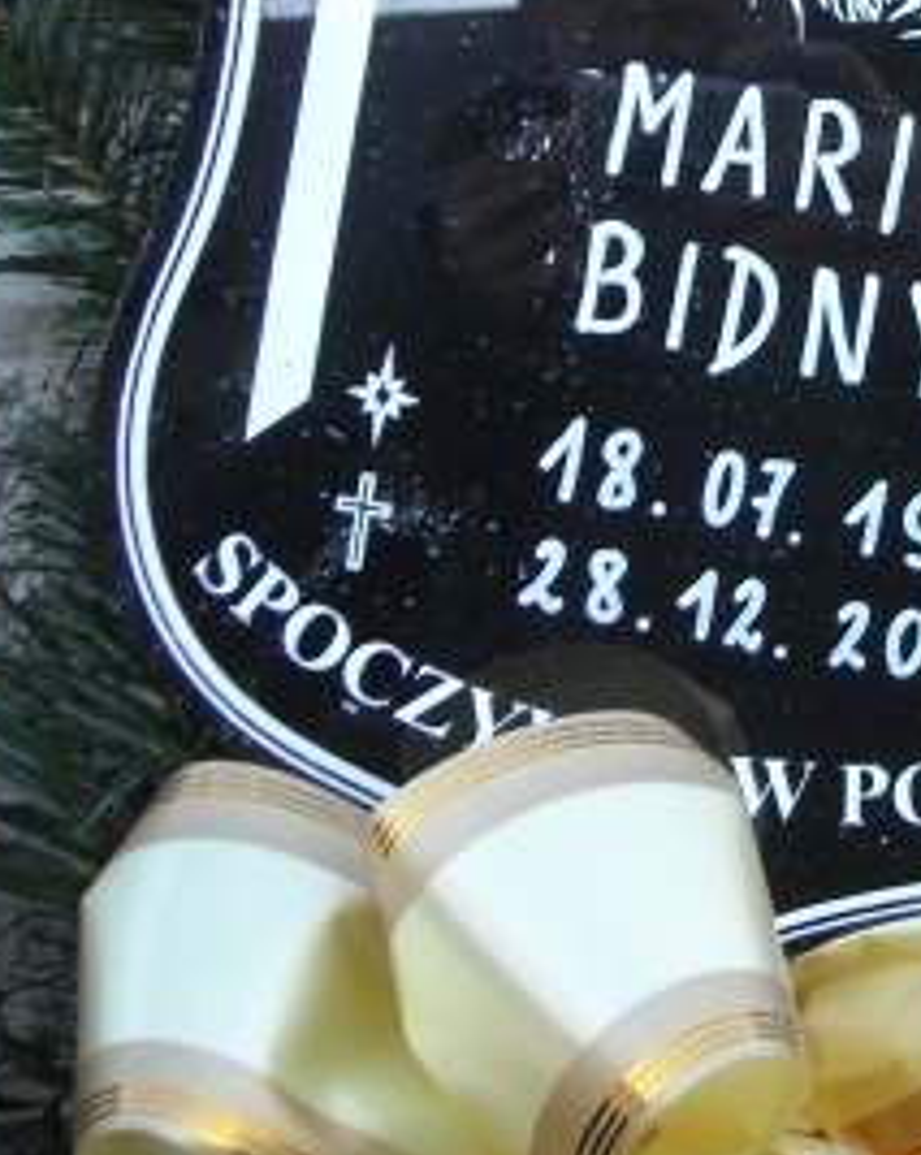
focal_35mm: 82
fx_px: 2799
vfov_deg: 23.0
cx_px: 839
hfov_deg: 18.4
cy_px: 229
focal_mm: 5.7
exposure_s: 1/80
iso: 64
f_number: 2.8
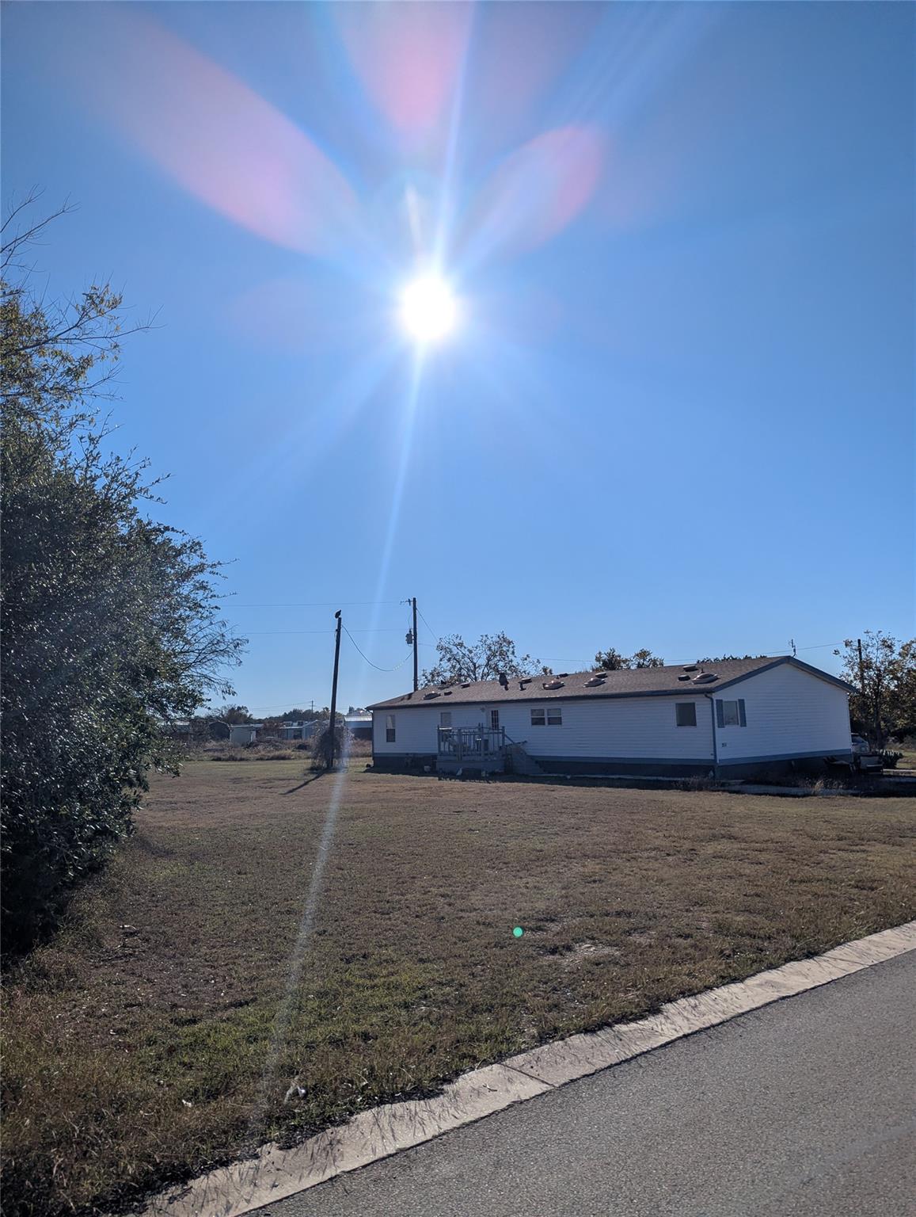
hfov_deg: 56.9
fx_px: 844
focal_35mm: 24
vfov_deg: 71.5
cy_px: 608
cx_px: 458
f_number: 1.85
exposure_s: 1/7519
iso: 53
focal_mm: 6.81
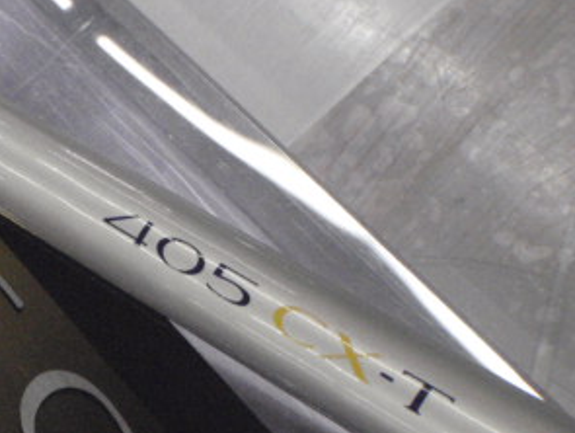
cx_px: -2
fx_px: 1297
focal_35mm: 78
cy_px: 322
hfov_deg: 23.9
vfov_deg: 18.8
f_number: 4.1
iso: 800
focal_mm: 6.53
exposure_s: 1/250
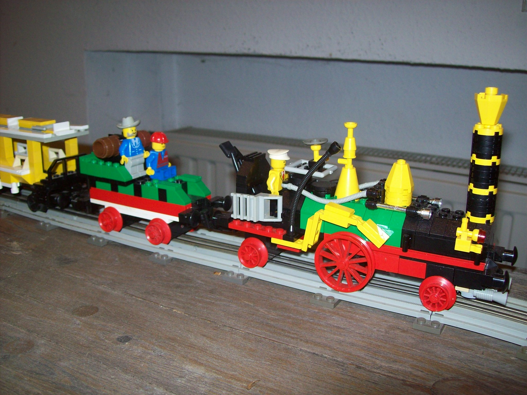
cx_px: 264
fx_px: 548
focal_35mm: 36
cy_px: 198
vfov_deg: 39.7
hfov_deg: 51.4
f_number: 2.7
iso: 80
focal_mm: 6
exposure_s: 1/64
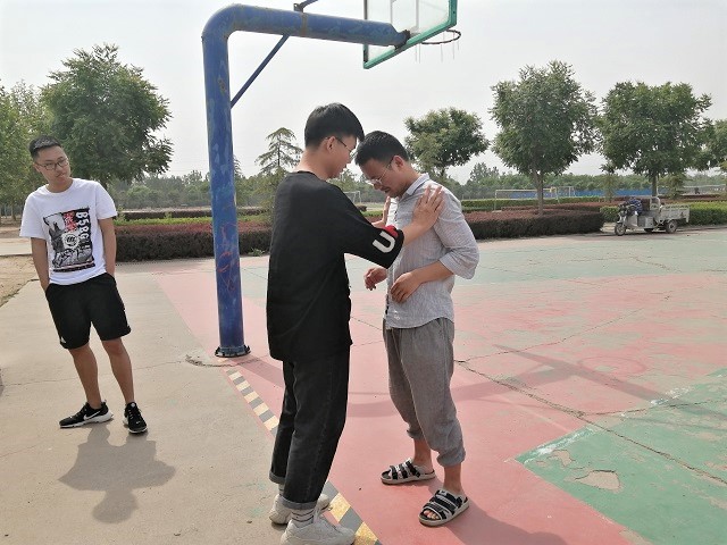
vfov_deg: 51.4
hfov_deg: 65.3
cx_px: 364
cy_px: 272
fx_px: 567
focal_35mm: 27
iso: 50
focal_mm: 3.62
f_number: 1.8
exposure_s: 1/1170
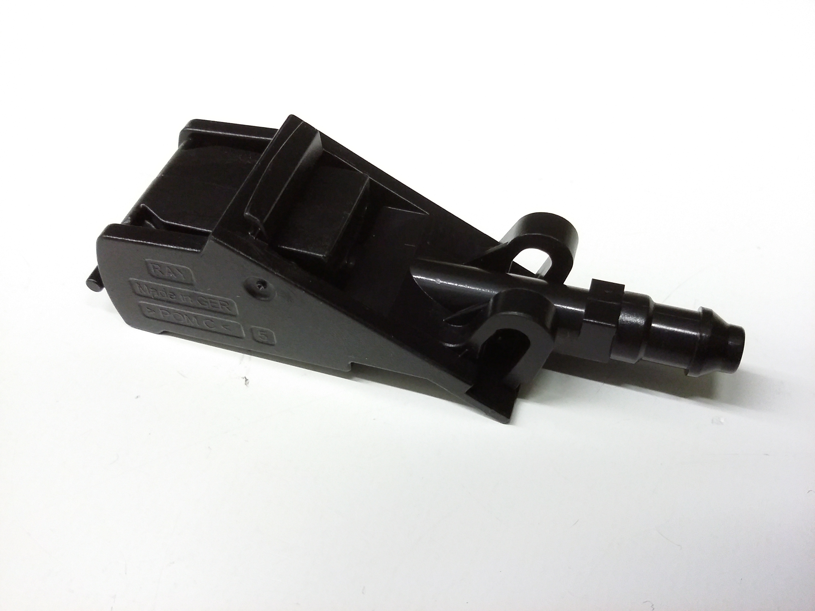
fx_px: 753
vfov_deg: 44.2
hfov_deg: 56.8
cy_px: 306
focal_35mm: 32
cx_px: 408
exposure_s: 1/15
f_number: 2.4
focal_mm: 3.4
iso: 320
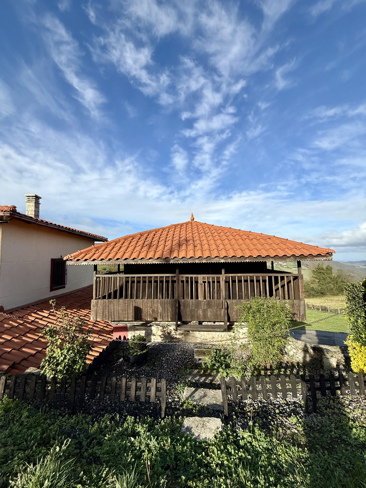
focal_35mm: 14
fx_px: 197
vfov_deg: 102.1
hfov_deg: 85.7
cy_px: 244
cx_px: 183
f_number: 2.2
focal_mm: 2.22
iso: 50
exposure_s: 1/1901
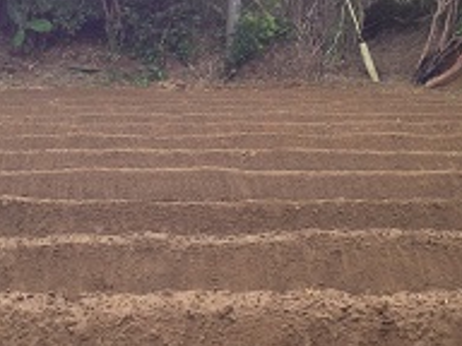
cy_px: 147
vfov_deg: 20.2
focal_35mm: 73
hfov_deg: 26.2
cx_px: 91
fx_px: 974
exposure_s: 1/30
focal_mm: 4.28
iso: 50
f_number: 2.4
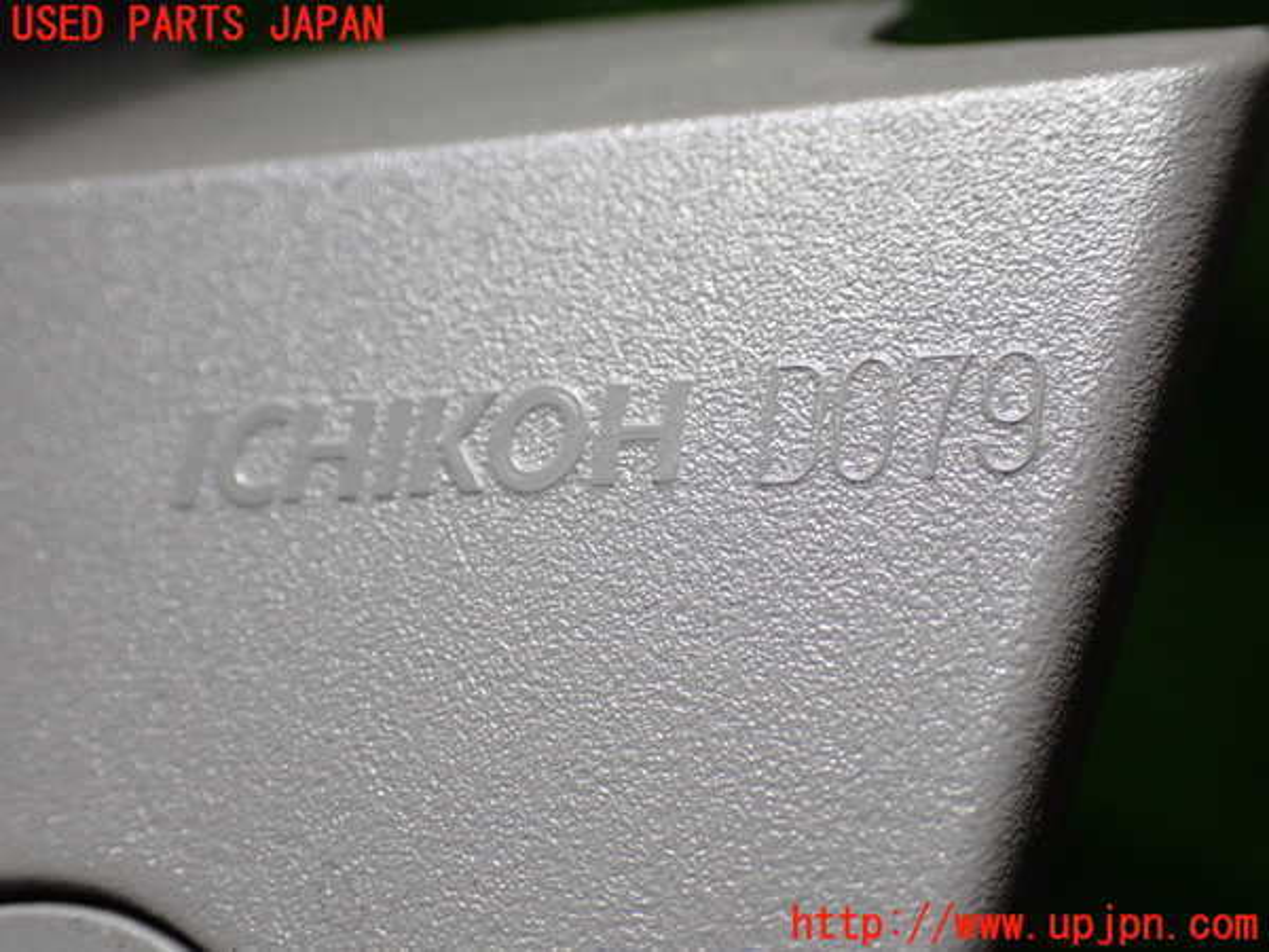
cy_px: 476
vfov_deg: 30.9
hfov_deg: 40.4
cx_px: 634
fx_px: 1723
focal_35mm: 47
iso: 500
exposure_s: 1/200
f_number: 3.1
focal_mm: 8.4
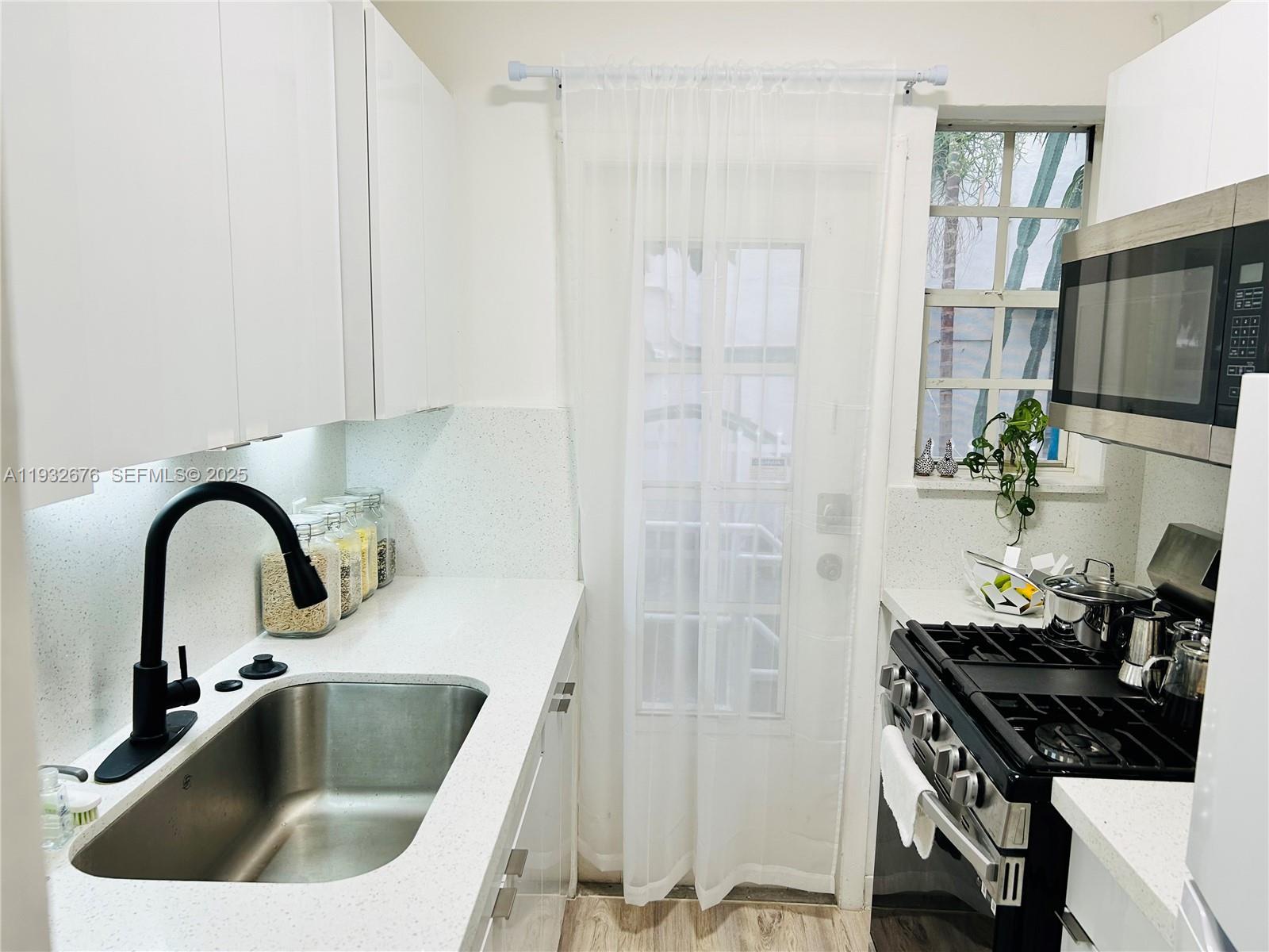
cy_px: 476
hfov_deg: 67.3
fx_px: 953
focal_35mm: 26
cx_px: 634
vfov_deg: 53.1
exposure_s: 1/120
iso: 64
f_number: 1.5
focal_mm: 5.7
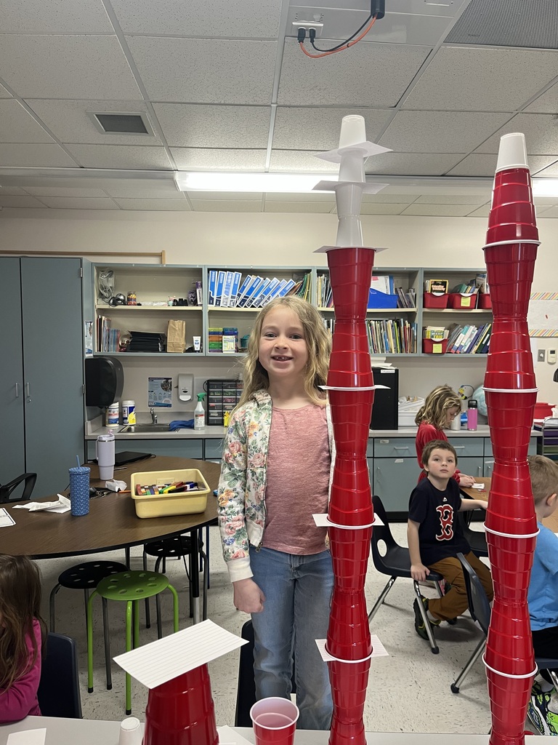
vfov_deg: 67.3
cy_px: 372
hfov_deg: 53.1
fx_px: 559
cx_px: 279
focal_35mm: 26
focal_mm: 5.1
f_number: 1.6
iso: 100
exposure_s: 1/60
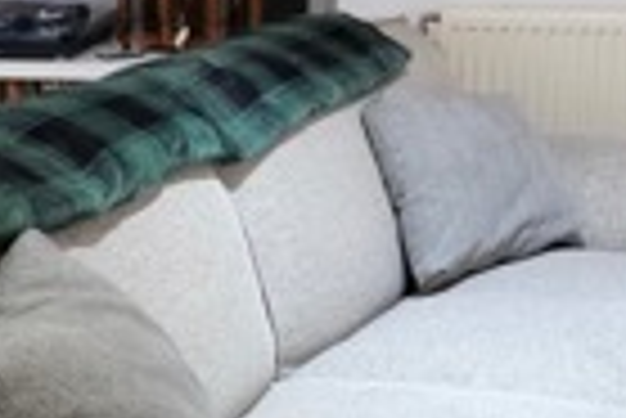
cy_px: -67
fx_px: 1619
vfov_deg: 14.3
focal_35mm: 93
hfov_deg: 21.0
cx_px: 658
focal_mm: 12
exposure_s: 1/30
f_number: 4
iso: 2000
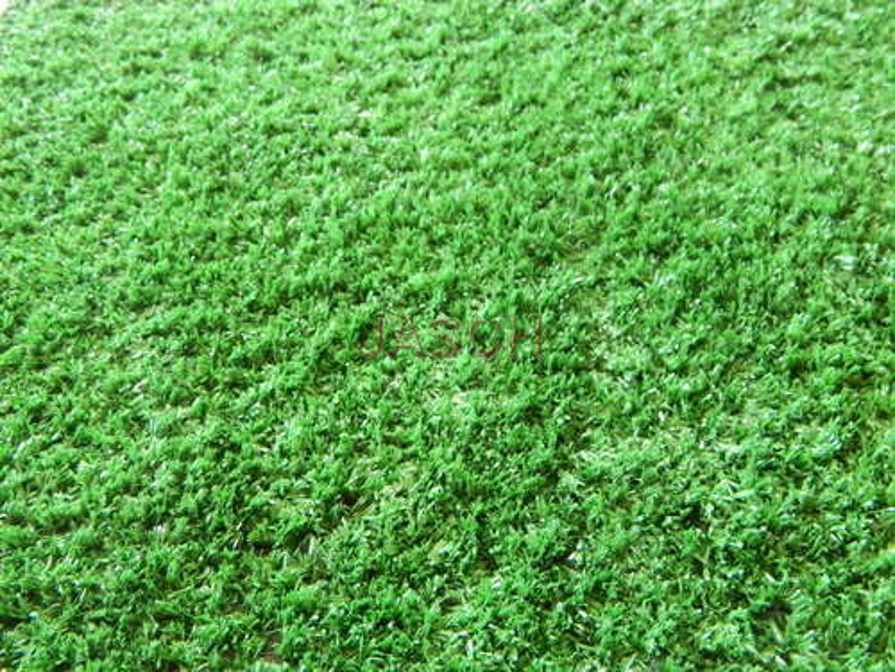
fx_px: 1060
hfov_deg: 45.8
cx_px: 448
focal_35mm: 41
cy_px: 336
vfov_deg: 35.1
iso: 560
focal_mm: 7.3
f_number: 3.5
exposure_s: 1/8
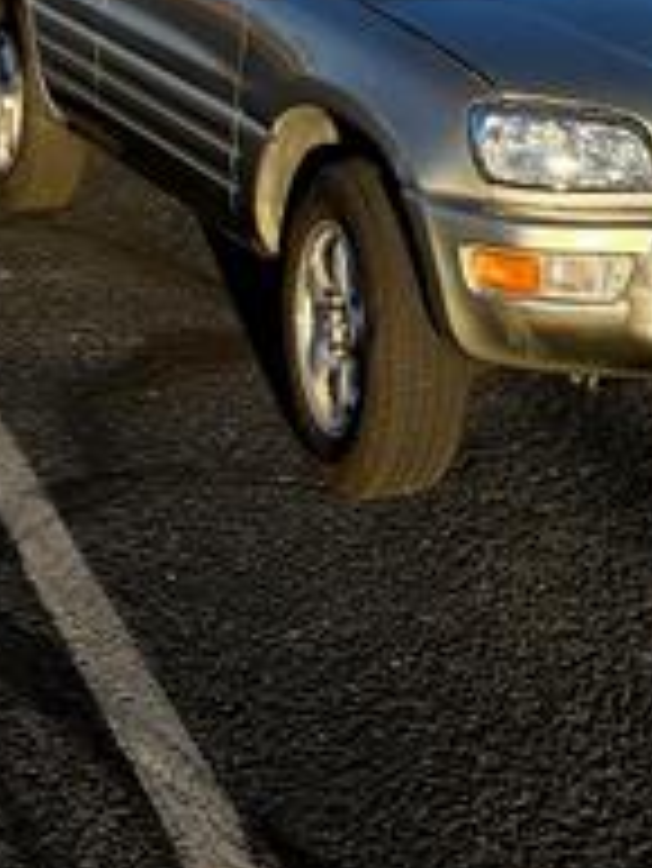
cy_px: 58
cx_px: 495
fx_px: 1129
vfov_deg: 38.6
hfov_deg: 31.6
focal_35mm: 45
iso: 80
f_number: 1.7
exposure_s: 1/3333
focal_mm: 6.3
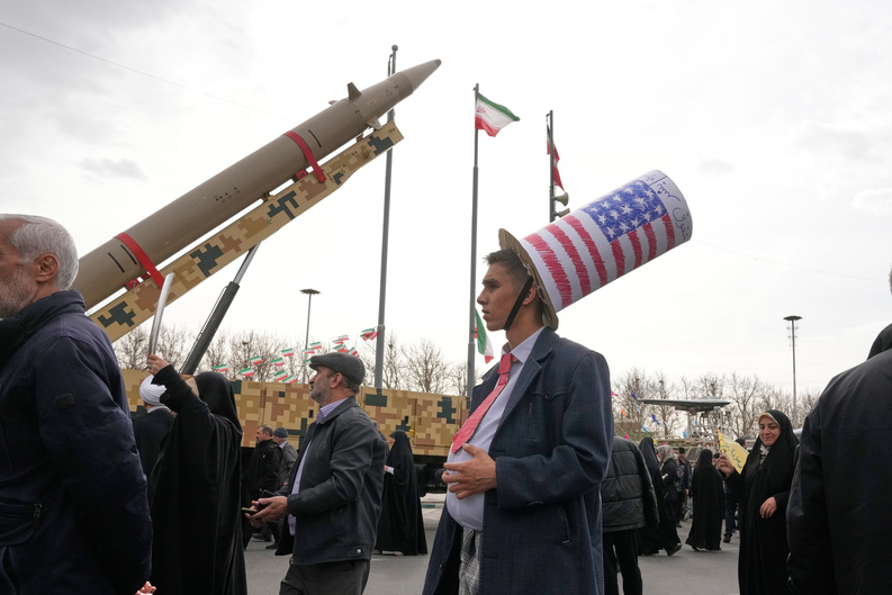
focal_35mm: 31
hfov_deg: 60.0
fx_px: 768
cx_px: 513
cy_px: 362
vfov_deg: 42.1
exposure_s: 1/2000
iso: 1250
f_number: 9
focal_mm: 24
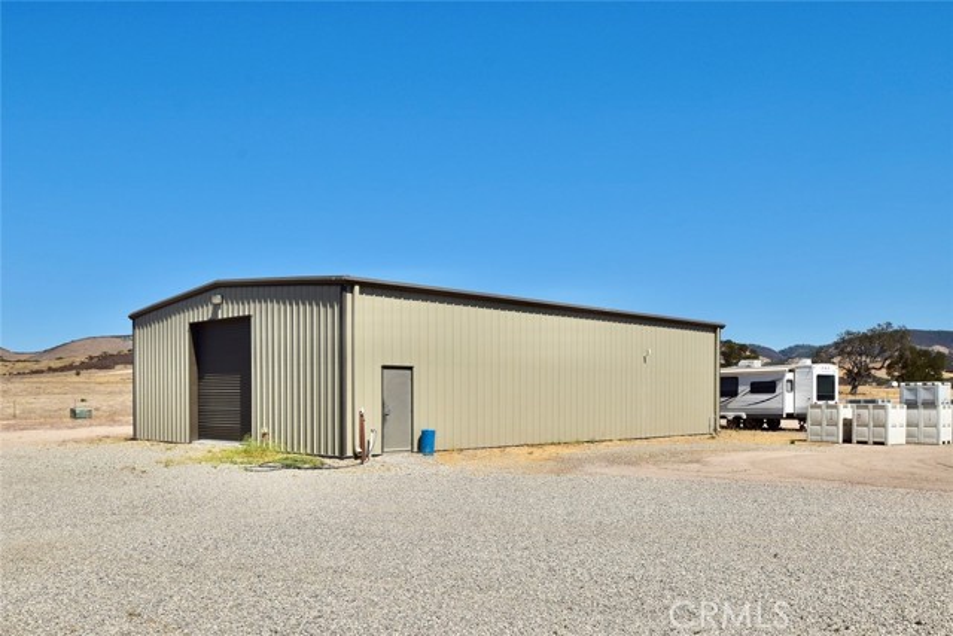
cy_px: 318
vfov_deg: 43.6
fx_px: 794
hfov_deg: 61.9
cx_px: 476
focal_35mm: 30
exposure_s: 1/500
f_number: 11
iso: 250
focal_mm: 20
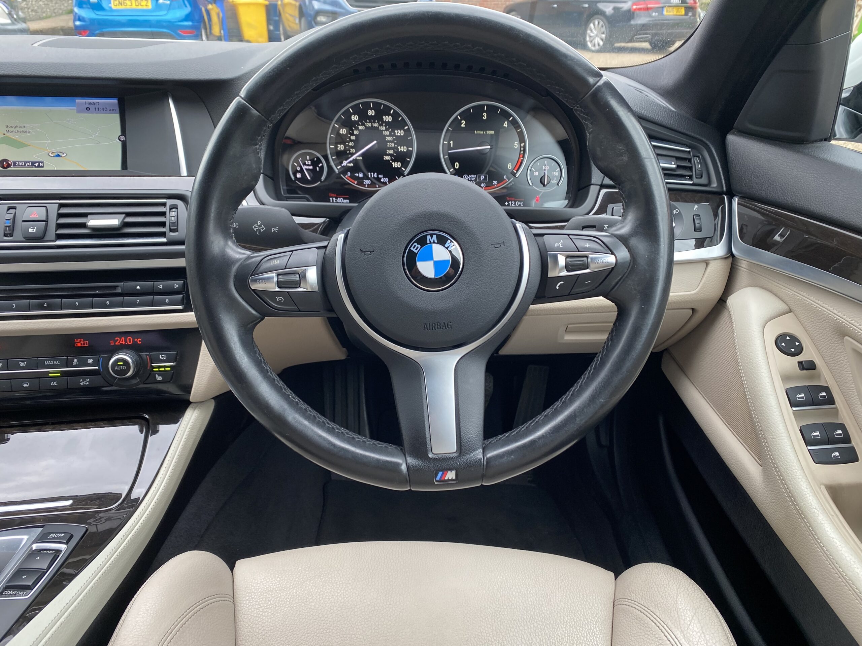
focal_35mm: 26
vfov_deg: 53.1
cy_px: 323
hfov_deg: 67.3
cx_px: 431
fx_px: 647
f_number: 1.8
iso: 100
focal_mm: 4.25
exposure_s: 1/121
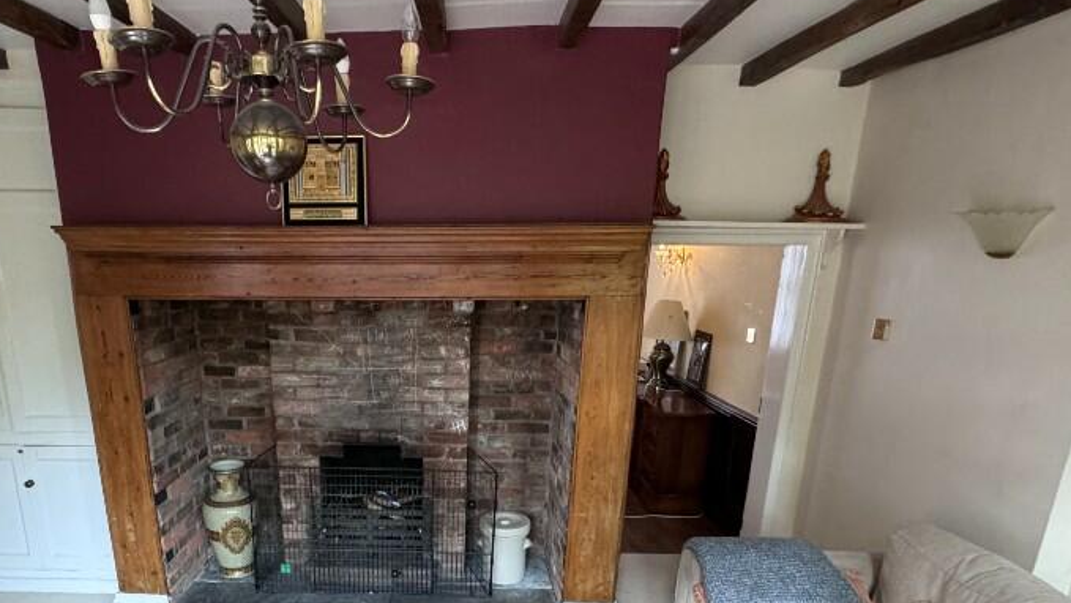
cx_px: 429
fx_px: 653
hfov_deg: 77.8
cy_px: 455
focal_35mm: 23
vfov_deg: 47.6
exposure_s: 1/60
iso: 400
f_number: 2.2
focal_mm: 2.22
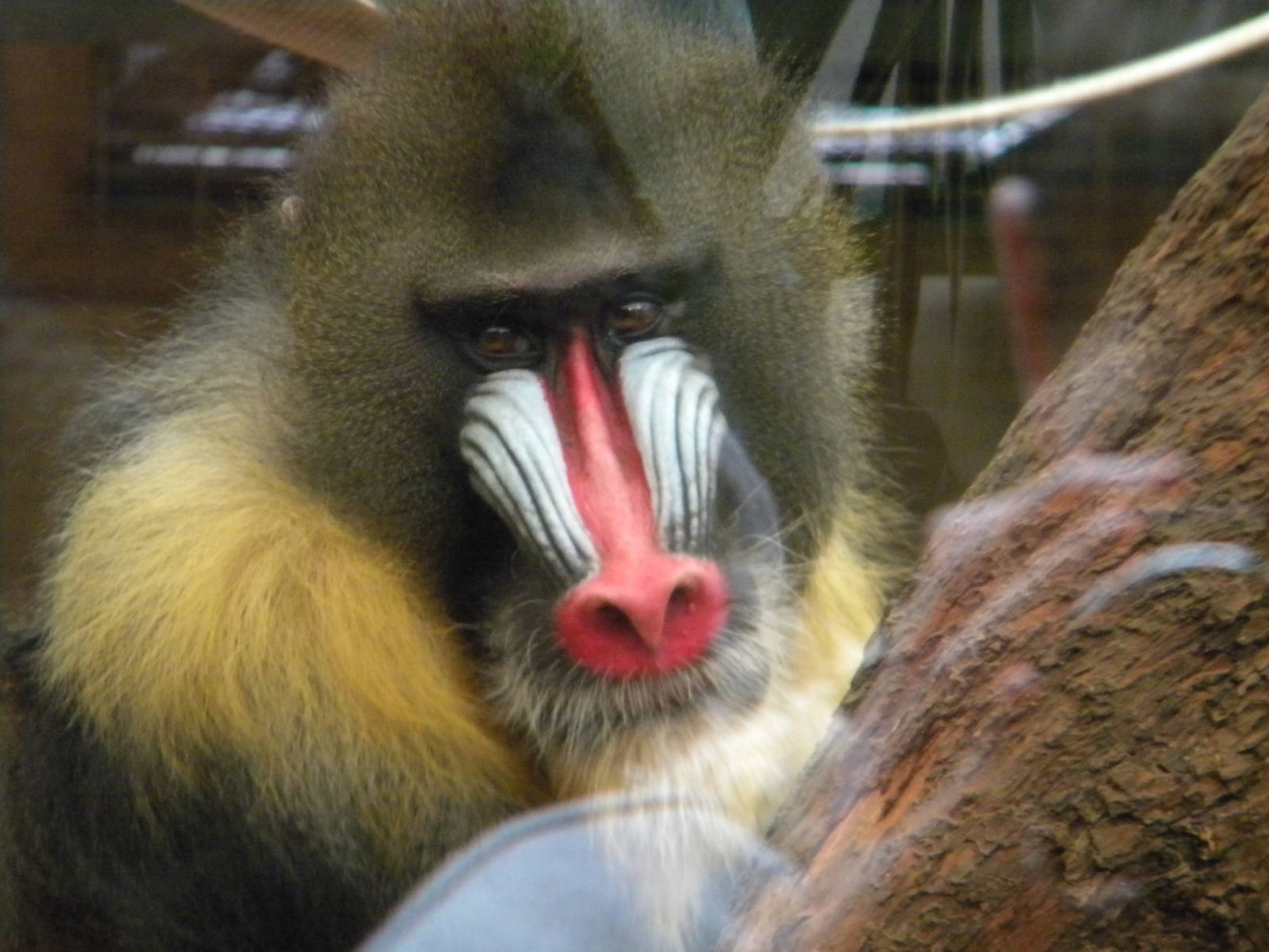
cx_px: 634
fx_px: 15177
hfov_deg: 4.8
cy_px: 476
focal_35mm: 414
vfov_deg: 3.6
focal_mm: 75
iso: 800
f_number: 5.4
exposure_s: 1/16.5
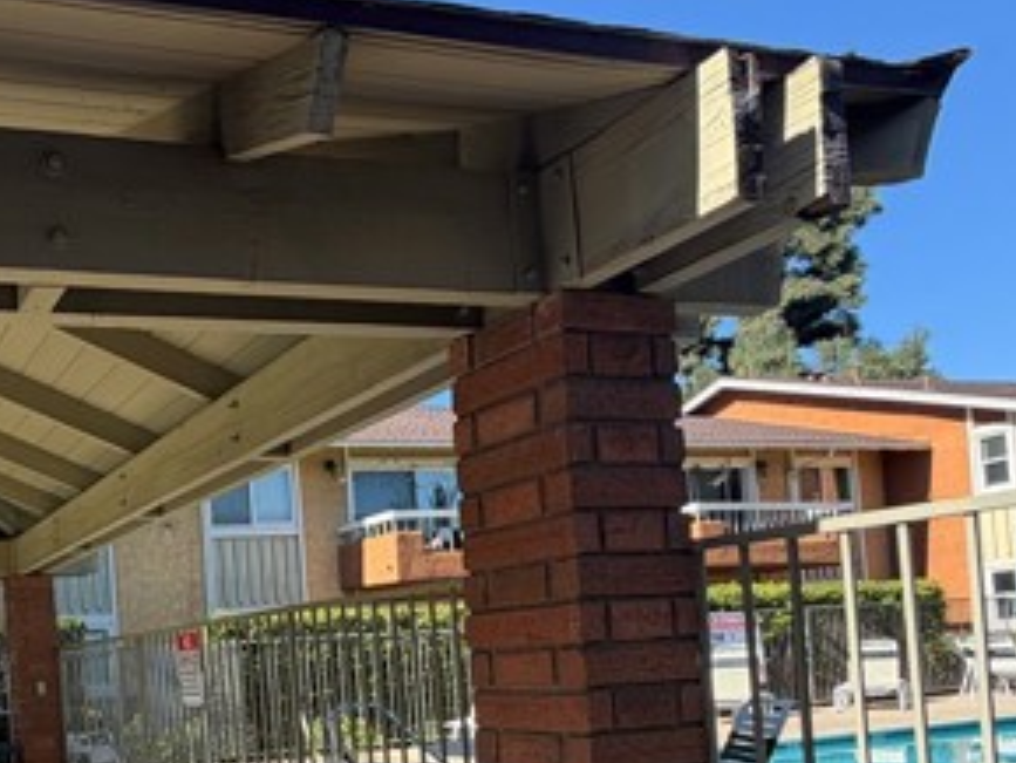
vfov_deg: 42.4
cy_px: 658
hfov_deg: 49.0
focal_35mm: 31
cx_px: 25
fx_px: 910
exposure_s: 1/590
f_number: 2.2
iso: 40
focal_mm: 2.22
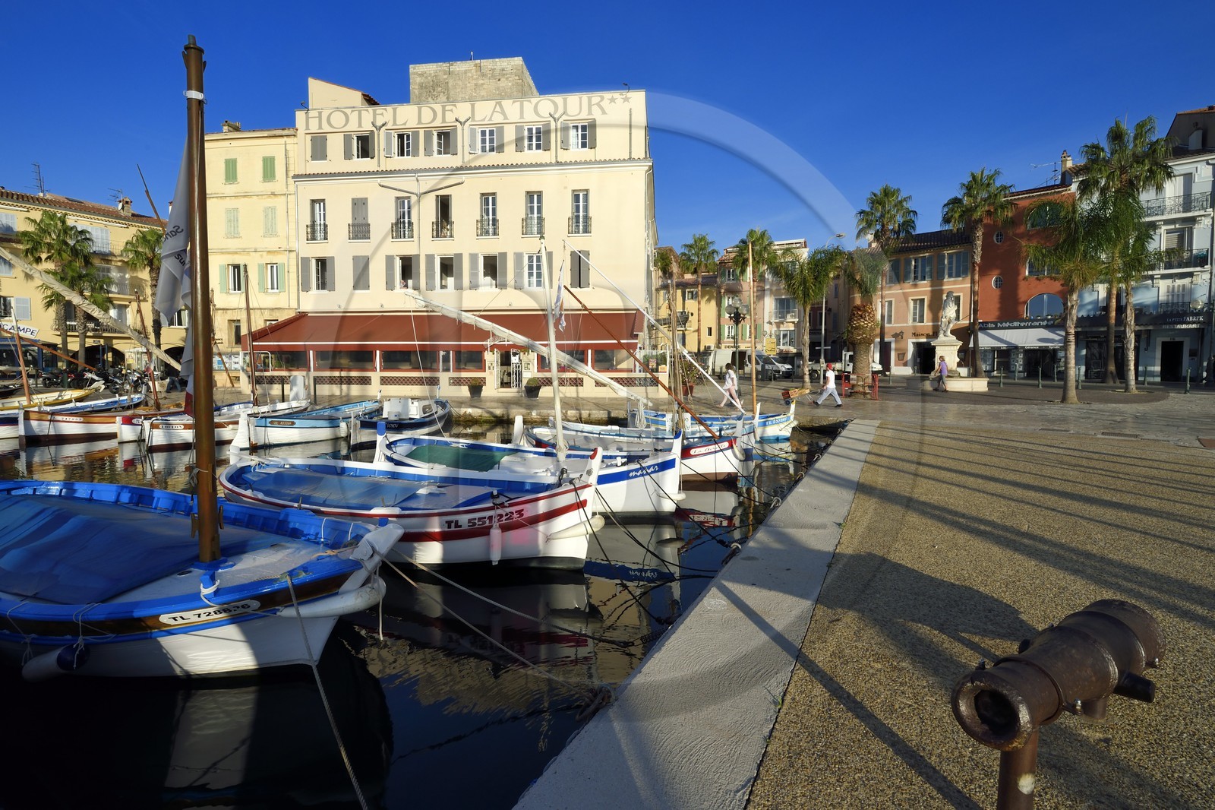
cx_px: 608
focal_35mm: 14
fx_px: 472
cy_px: 405
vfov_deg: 81.2
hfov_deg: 104.3
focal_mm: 14
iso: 200
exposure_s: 1/200
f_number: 16
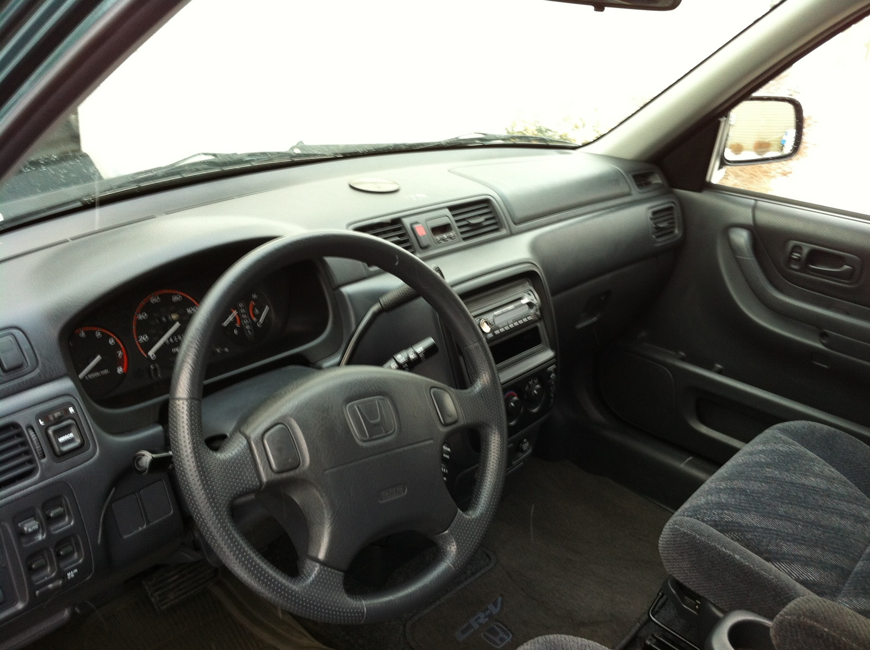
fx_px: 878
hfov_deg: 52.7
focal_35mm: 35
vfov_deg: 40.6
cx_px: 435
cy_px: 325
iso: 80
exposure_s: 1/15
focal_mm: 3.85
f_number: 2.8
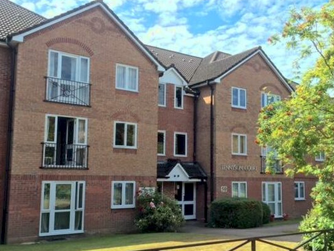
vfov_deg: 37.7
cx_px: 164
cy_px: 135
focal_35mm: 38
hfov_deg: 49.0
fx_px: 367
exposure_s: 1/1163
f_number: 2.2
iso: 32
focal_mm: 4.15
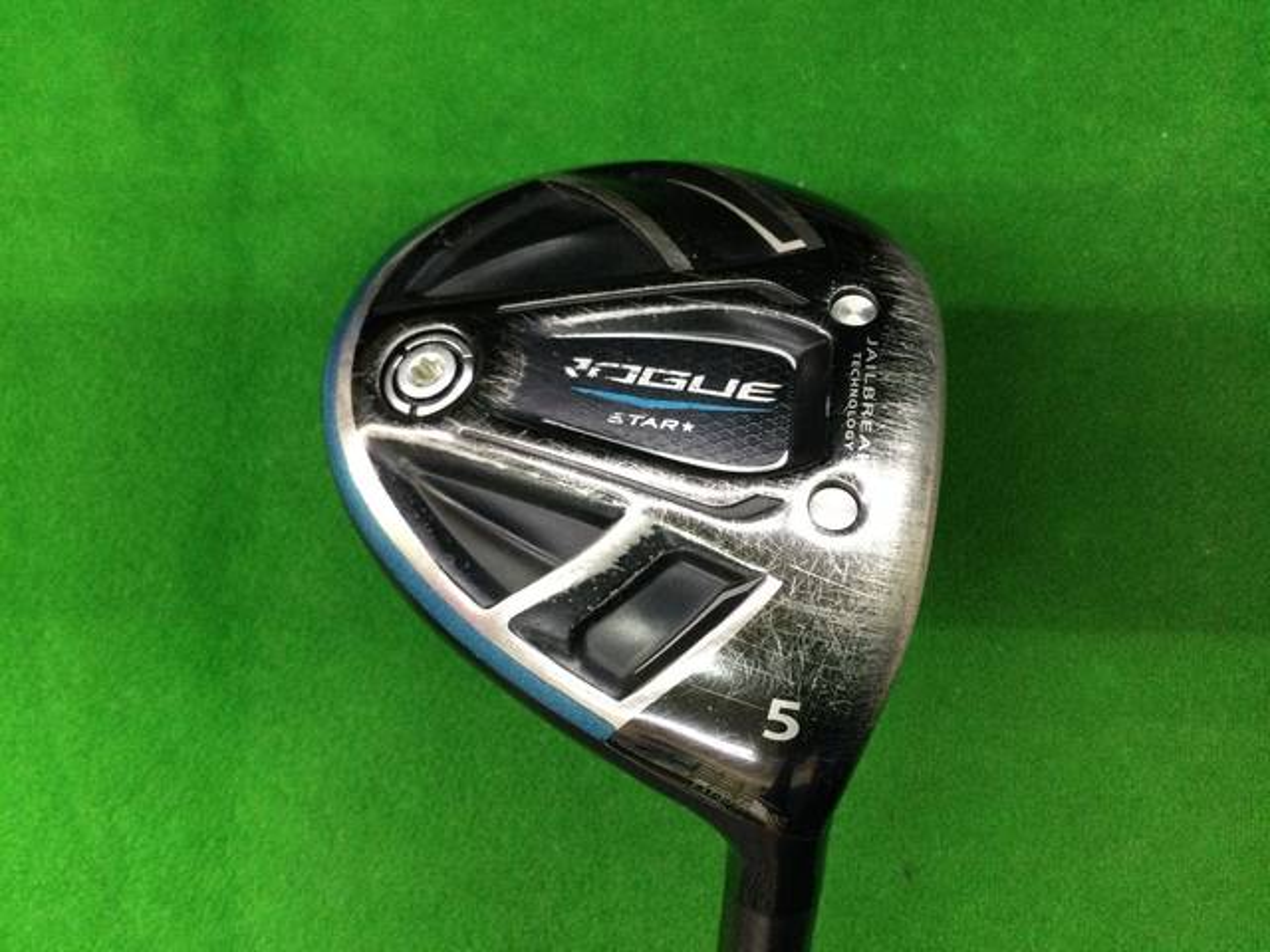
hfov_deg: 58.4
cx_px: 635
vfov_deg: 45.4
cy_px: 476
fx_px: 1137
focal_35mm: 31
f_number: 2.4
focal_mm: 3.3
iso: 125
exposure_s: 1/30
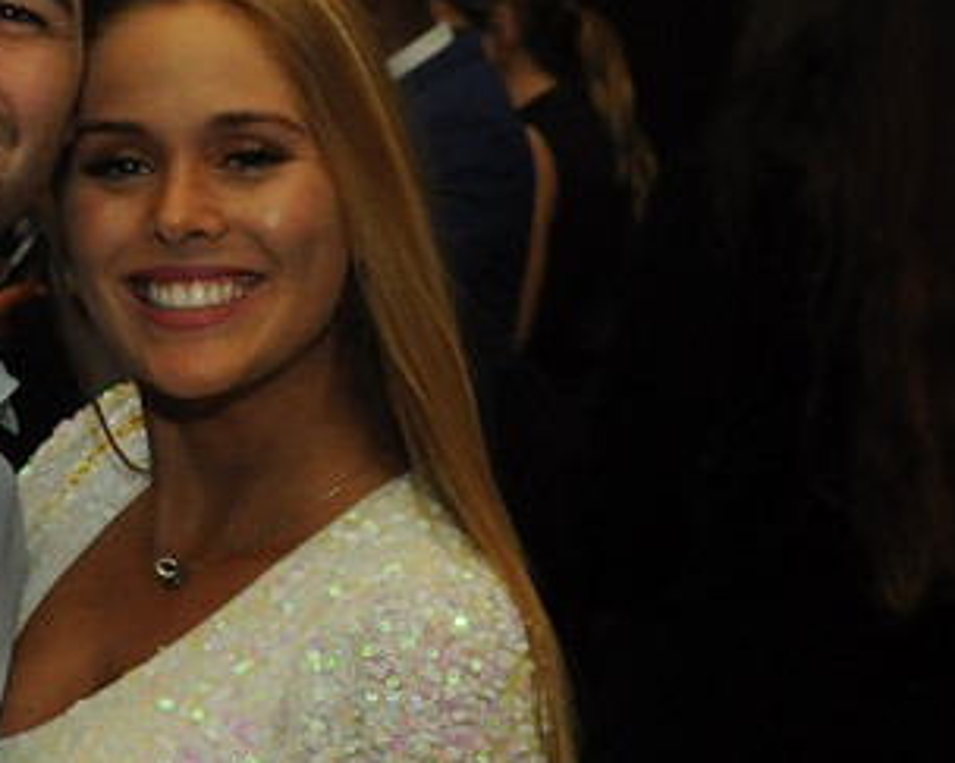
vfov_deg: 13.3
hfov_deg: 15.9
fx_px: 3265
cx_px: -261
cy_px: 462
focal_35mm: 116
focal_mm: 25
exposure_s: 1/60
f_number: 5.6
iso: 800
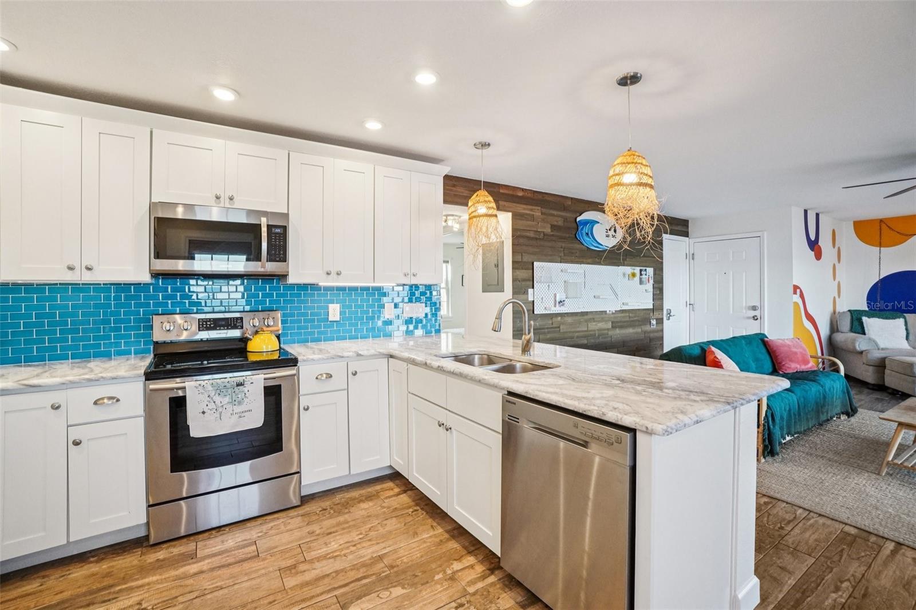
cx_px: 458
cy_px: 305
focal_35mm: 15
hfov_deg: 100.4
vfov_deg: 77.3
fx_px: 382
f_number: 8
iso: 500
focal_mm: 10
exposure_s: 1/30
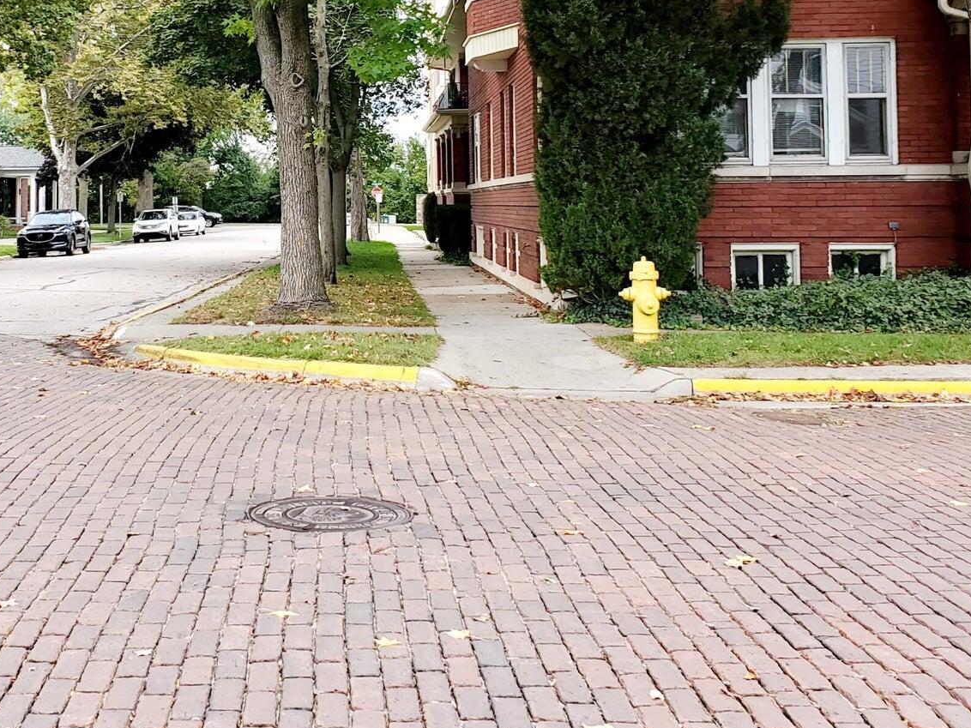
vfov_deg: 28.9
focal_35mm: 49
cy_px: 123
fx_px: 1374
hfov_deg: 38.1
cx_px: 271
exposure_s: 1/182
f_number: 2.4
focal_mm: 4.3
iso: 50
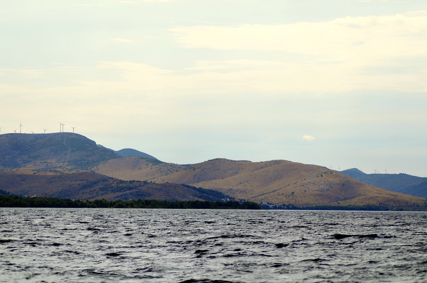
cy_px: 142
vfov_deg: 8.1
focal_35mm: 168
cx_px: 214
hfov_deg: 12.2
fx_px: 1990
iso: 320
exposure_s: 1/4000
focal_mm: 112
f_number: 4.5
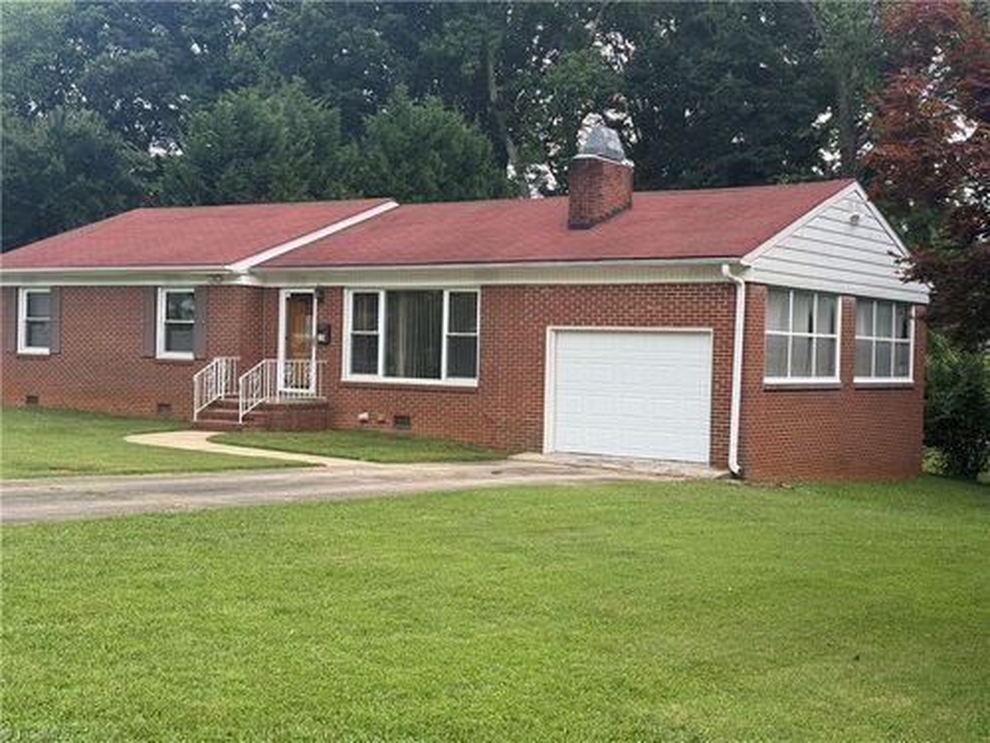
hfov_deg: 39.7
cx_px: 495
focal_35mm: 48
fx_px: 1373
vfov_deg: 30.3
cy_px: 372
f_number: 1.78
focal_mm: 6.76
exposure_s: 1/541
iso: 80
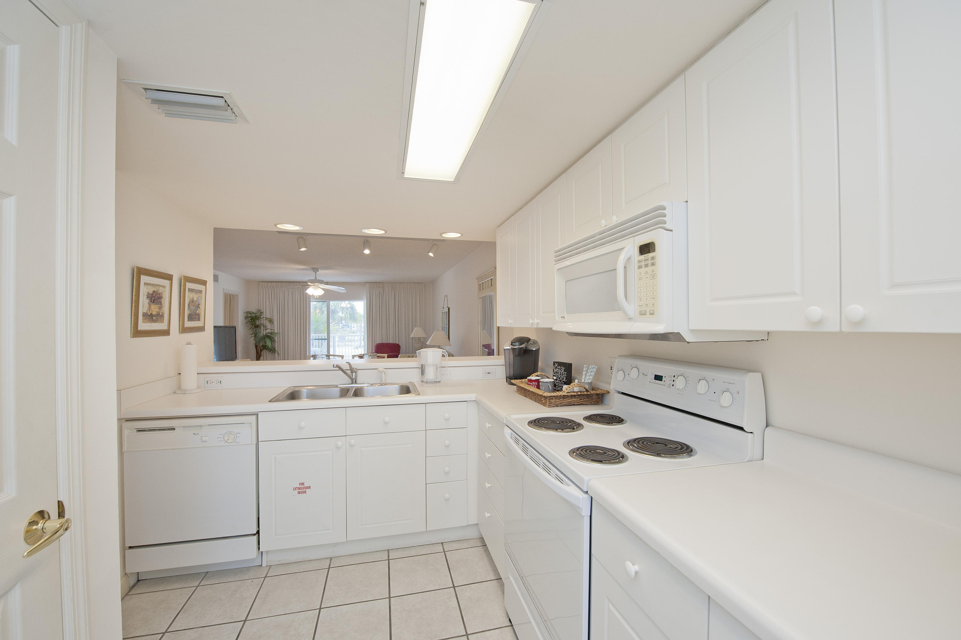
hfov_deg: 104.3
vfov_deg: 81.1
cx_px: 480
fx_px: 373
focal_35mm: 14
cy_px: 320
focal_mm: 14
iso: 800
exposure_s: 1/125
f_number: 6.3
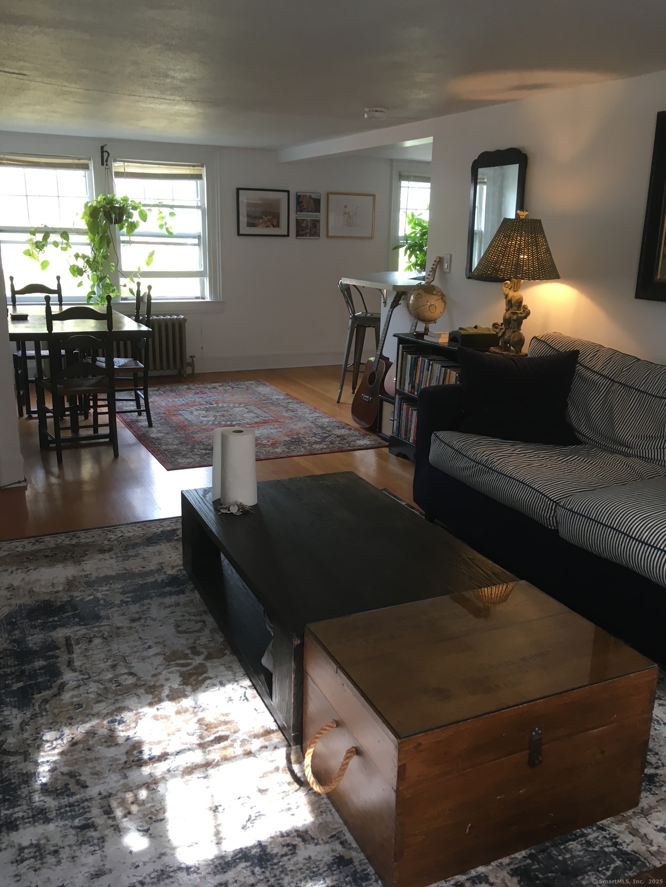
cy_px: 444
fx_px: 744
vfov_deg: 61.7
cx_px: 333
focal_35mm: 29
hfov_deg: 48.2
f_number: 2.2
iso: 50
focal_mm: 4.15
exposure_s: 1/30
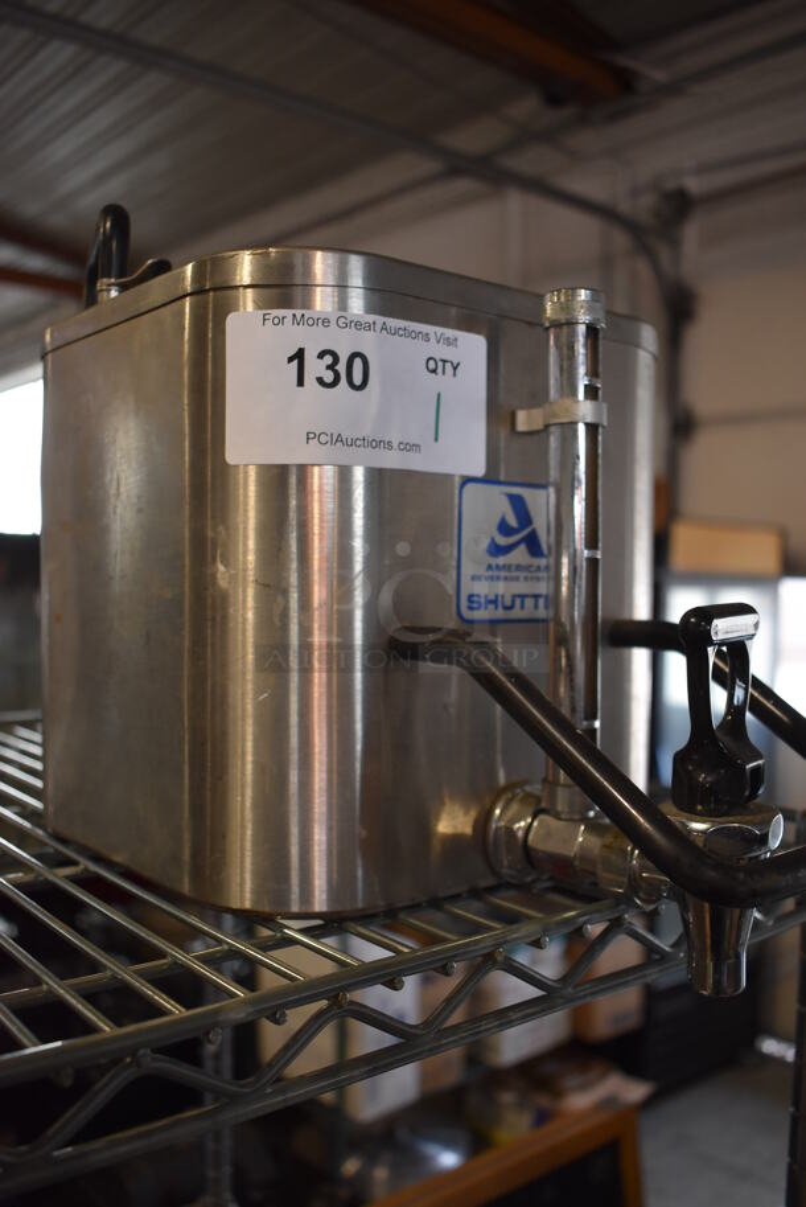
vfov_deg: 57.2
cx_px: 403
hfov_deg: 40.0
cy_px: 604
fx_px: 1106
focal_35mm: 33
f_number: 3.8
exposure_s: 1/160
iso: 800
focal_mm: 22
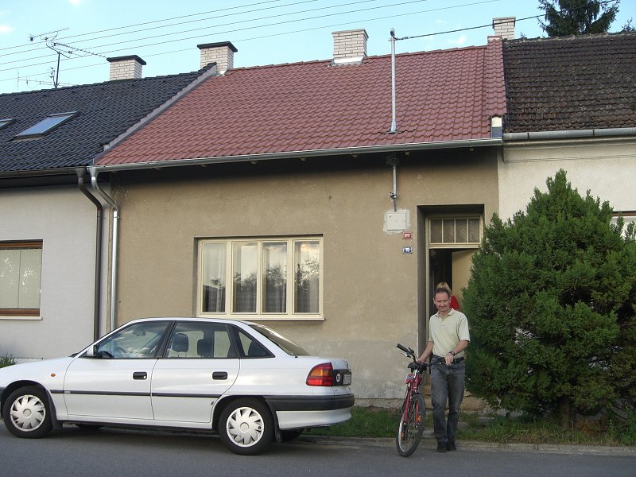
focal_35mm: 38
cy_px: 238
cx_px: 318
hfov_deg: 49.0
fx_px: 698
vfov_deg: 37.7
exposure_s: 1/250
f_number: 3.1
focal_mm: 6.3
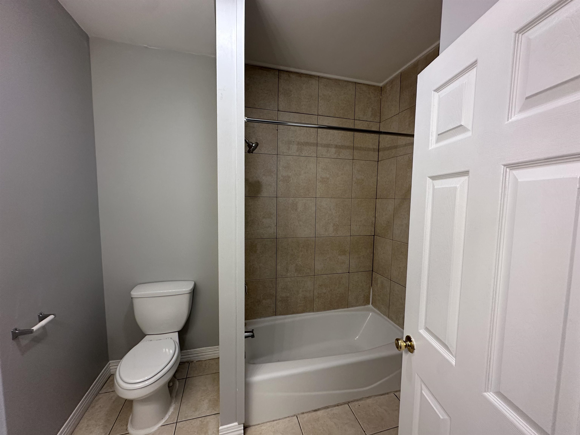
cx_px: 290
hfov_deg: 102.1
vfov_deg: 85.7
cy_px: 218
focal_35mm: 14
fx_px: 235
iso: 200
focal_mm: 2.22
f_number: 2.2
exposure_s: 1/120
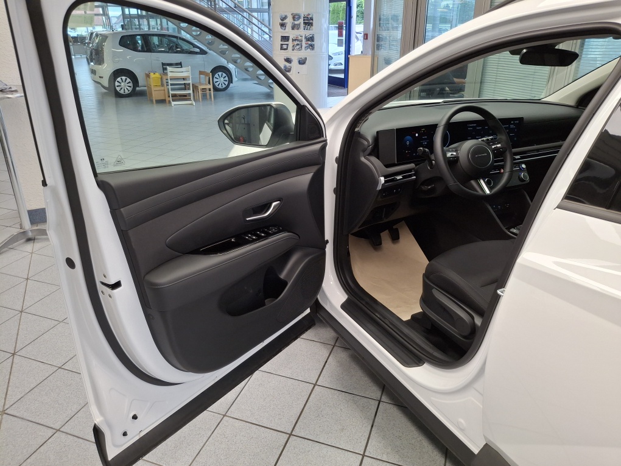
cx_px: 310
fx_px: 448
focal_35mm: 25
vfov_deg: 54.9
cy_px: 233
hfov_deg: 69.4
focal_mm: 4.69
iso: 100
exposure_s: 1/100
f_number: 1.8
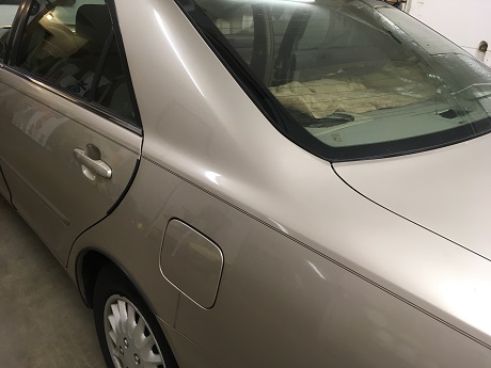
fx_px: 411
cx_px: 246
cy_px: 184
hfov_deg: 61.7
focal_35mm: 29
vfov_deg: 48.2
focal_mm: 4.15
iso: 64
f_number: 2.2
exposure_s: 1/30
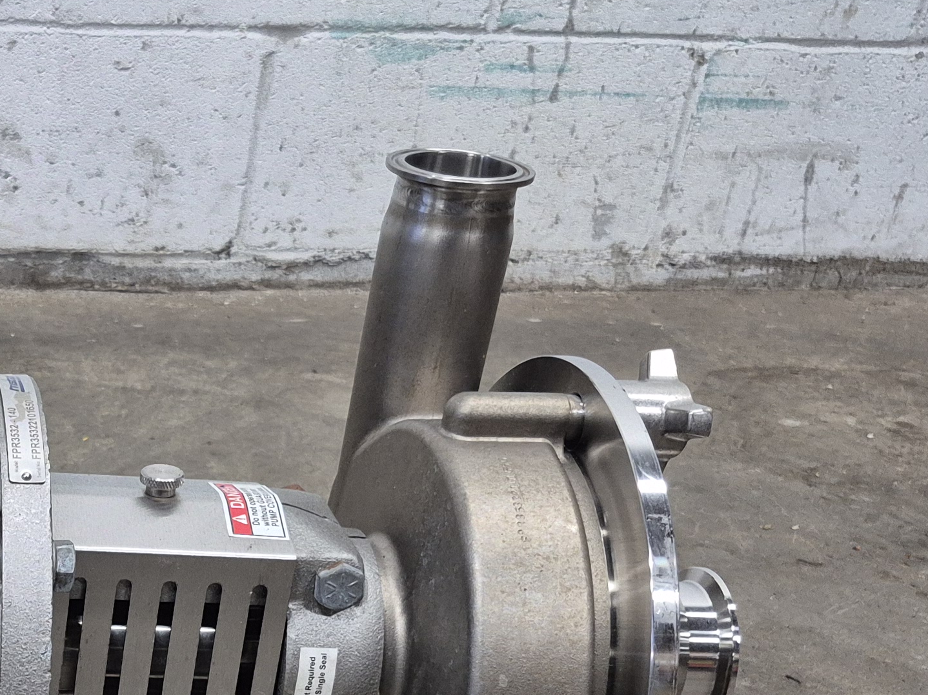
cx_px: -99
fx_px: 1715
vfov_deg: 22.1
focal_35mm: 64
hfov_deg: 27.6
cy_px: 690
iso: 400
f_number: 1.8
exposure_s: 1/120
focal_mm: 5.4
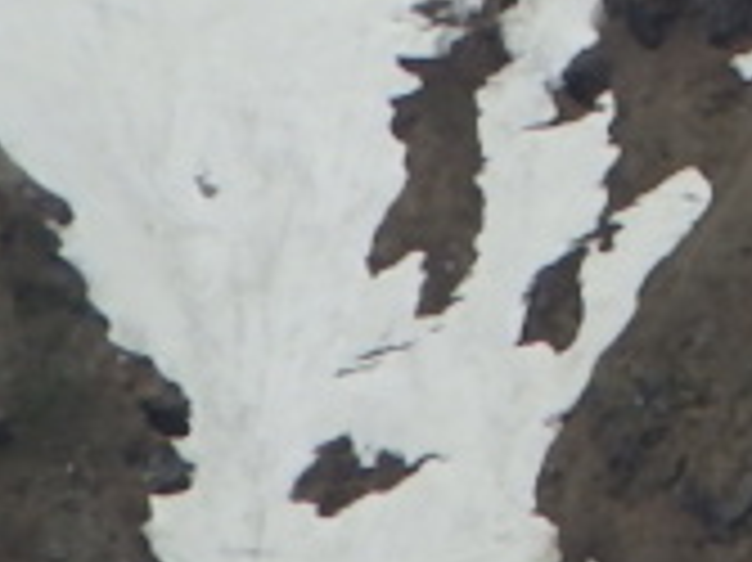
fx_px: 13329
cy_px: -1106
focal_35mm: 614
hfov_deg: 3.2
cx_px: 1076
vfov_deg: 2.4
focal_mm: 18
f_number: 6.5
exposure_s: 1/1000
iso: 125
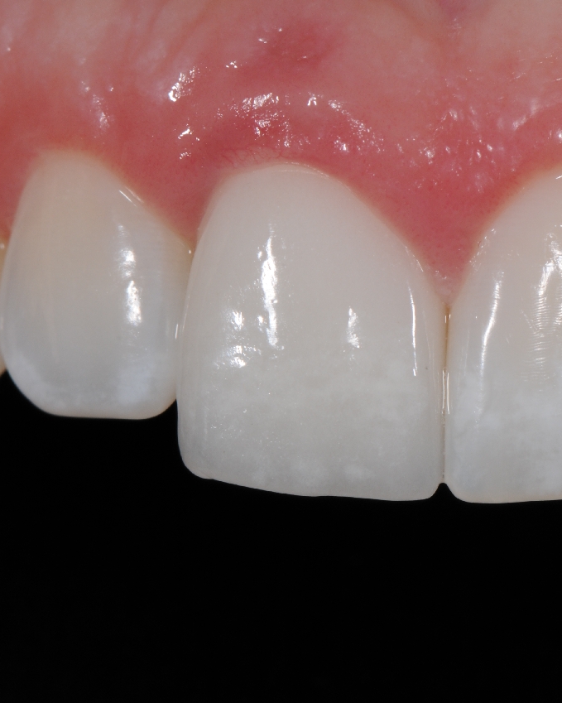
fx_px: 4652
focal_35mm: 224
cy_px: 350
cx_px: 447
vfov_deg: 8.6
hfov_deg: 6.9
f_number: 29
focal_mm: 105
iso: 200
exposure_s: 1/60
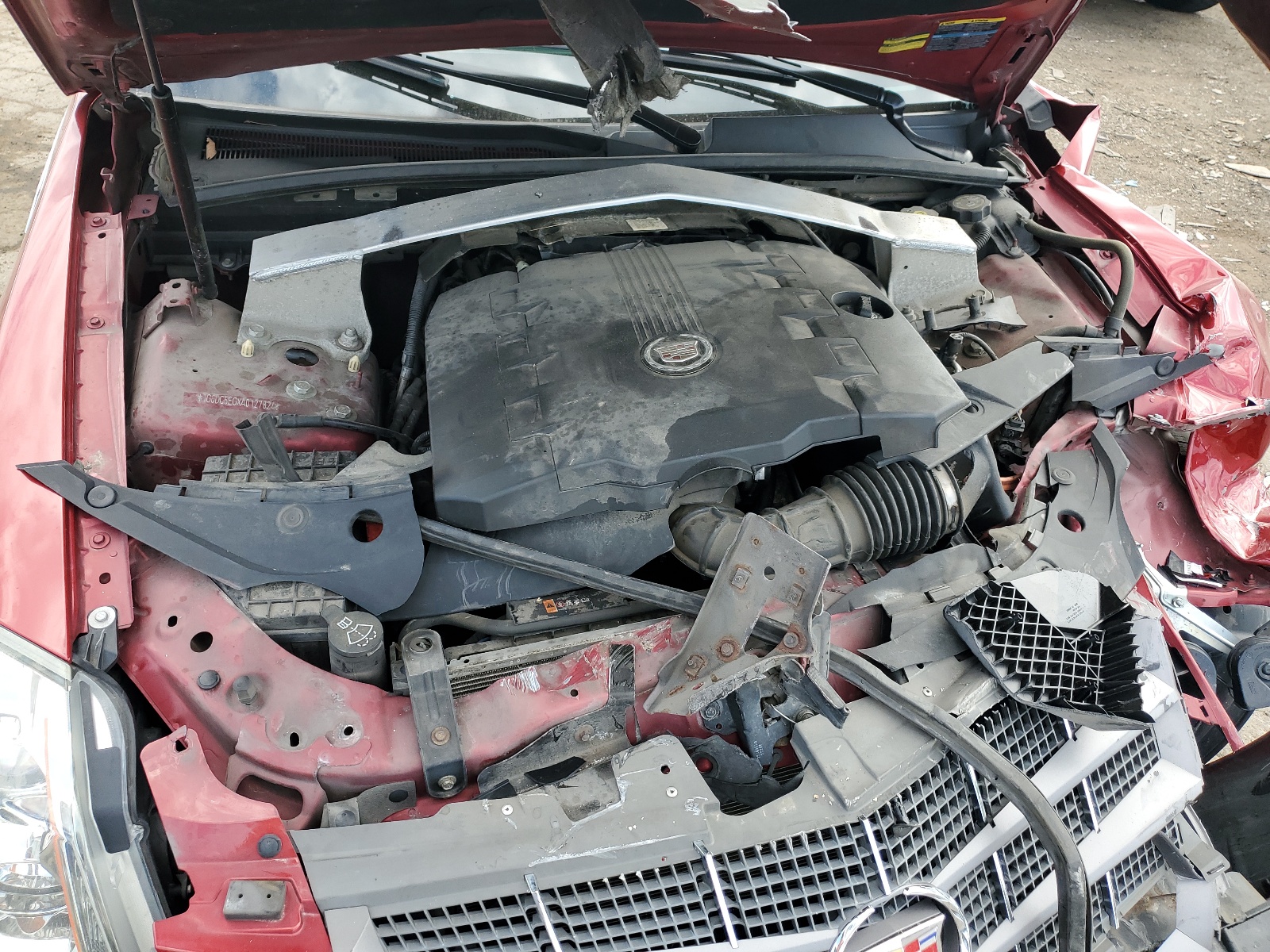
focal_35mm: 26
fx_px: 954
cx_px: 635
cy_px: 476
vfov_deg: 53.1
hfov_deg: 67.3
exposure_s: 1/323
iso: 50
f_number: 1.5
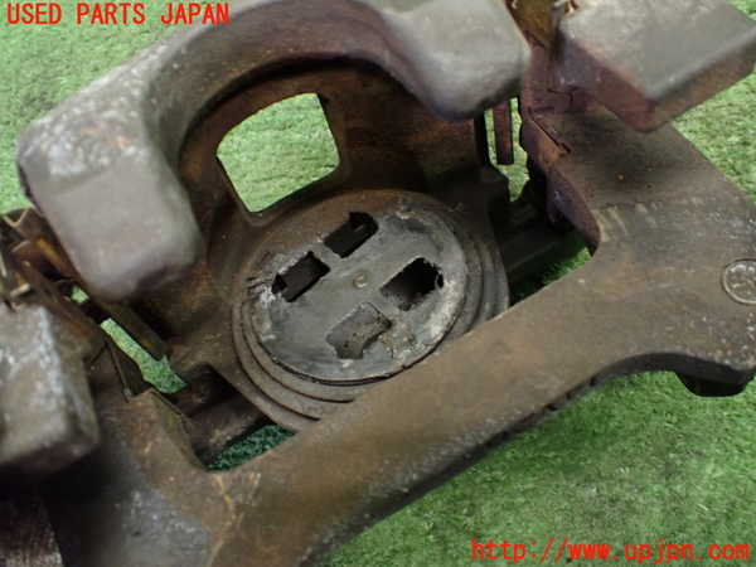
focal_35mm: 30
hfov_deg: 60.0
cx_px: 378
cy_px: 284
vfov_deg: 46.8
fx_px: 655
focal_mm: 5.4
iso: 800
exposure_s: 1/50
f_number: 2.3
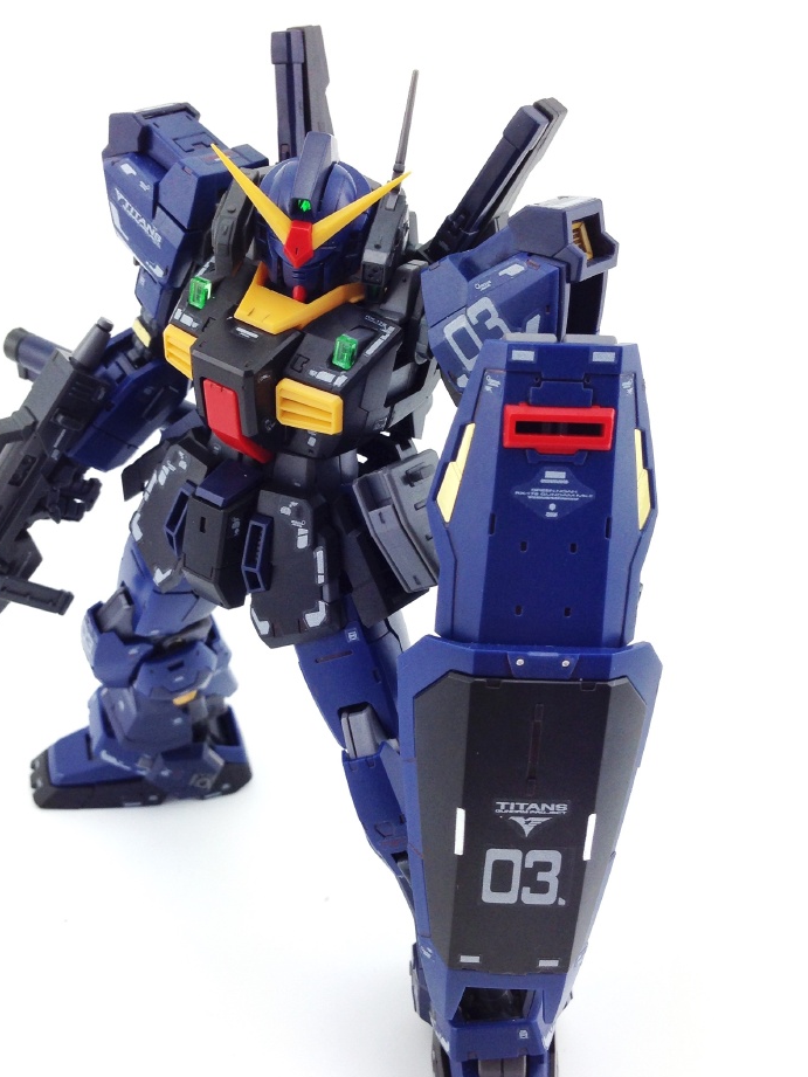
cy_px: 608
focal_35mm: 43
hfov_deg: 33.4
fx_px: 1338
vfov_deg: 43.8
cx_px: 286
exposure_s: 1/229
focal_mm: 4.12
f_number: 2.4
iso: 50
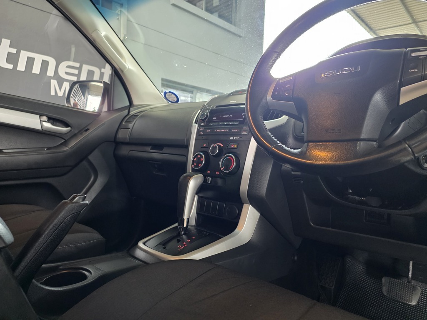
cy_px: 160
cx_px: 214
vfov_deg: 58.9
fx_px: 284
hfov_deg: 73.9
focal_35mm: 23
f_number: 1.7
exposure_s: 1/100
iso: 640
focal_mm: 6.25
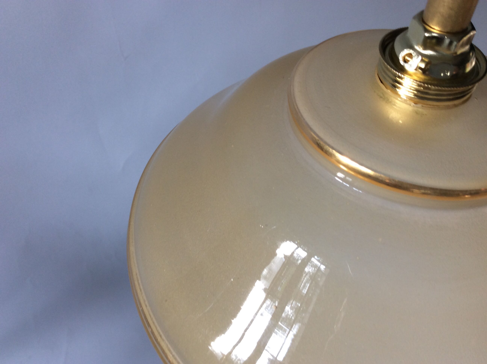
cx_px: 244
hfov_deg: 56.9
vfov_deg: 44.1
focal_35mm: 32
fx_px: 450
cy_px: 182
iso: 32
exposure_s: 1/33
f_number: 2.4
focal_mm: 3.3
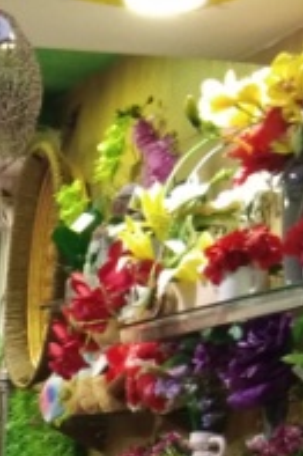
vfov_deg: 12.2
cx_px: -382
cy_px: 768
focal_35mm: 157
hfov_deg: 8.1
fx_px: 1985
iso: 478
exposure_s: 1/33.3
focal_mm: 3.55
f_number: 2
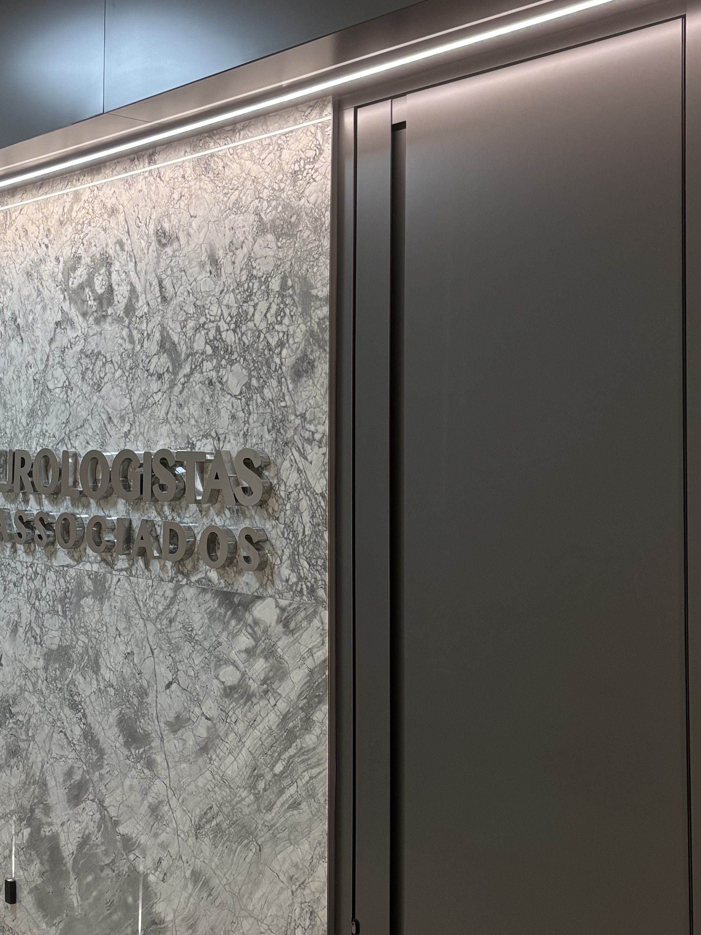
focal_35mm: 51
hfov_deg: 27.6
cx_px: 82
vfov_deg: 37.4
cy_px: 383
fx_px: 1377
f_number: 1.6
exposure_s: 1/60
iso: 100
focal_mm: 5.96
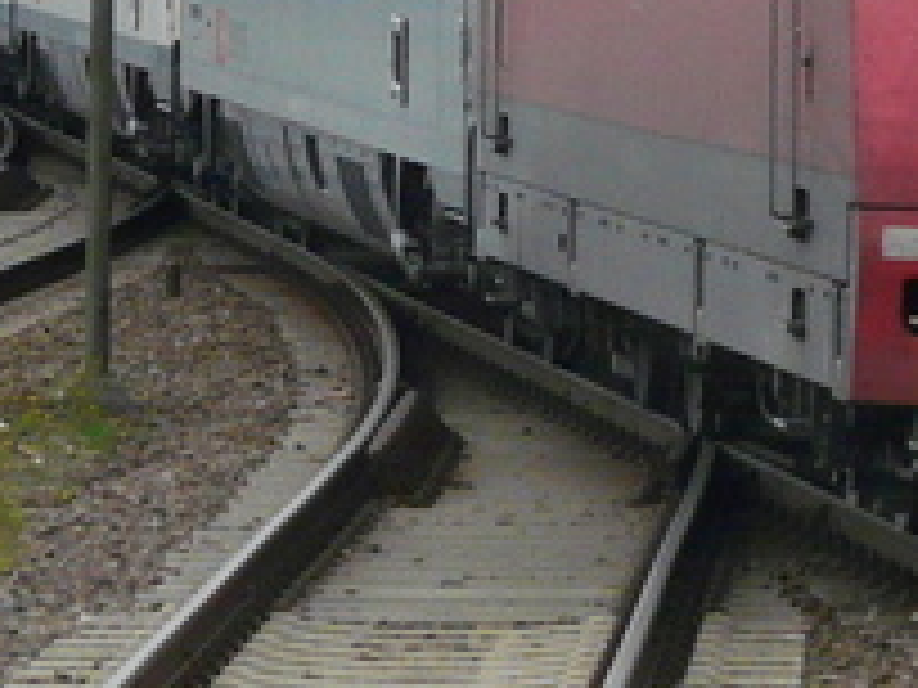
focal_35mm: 494
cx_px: 1220
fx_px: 13101
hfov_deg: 4.0
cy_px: -180
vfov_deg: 3.0
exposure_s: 1/200
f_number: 5.6
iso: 100
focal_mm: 16.6
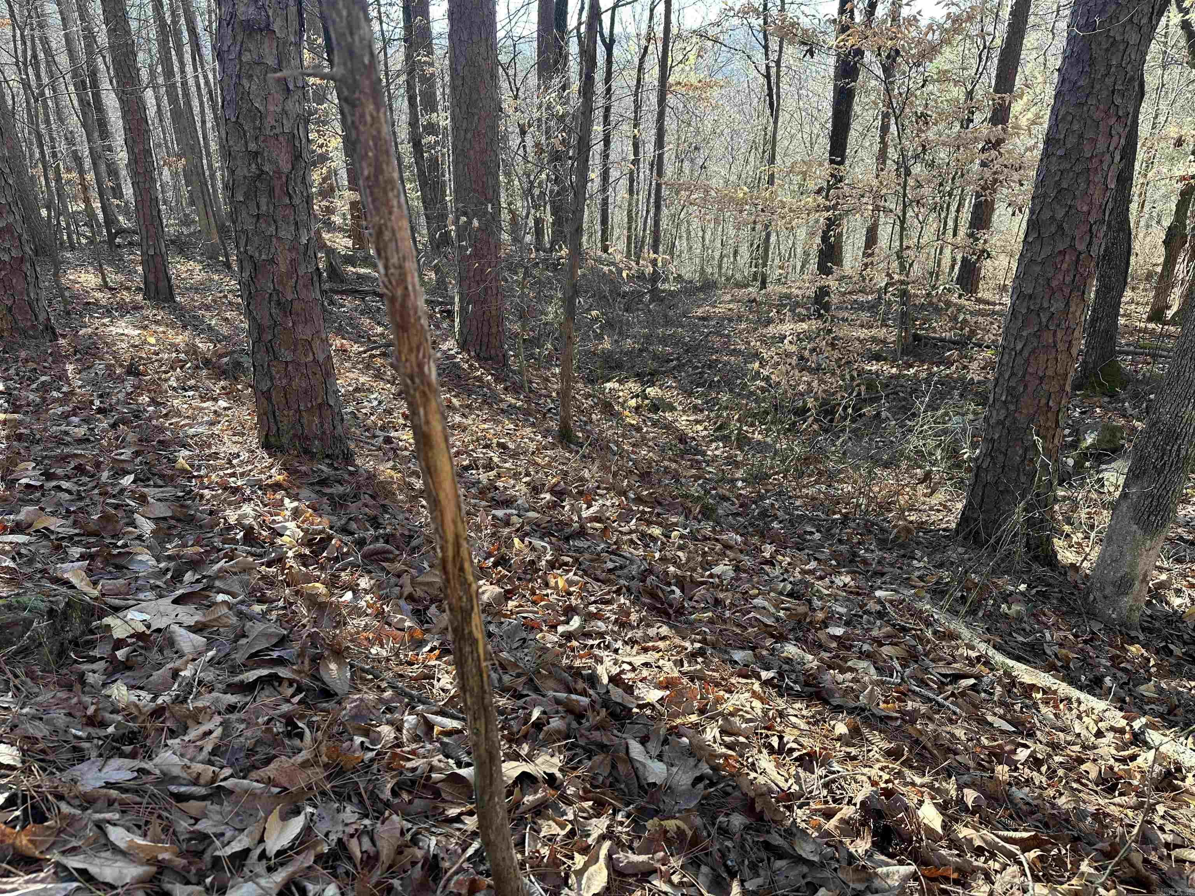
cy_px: 448
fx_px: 829
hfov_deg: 71.6
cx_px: 598
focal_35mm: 24
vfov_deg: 56.8
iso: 64
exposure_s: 1/230
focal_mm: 6.86
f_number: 1.78
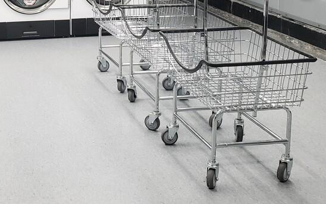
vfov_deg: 18.7
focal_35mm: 67
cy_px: -21
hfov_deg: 29.1
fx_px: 596
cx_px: 21
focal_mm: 4.3
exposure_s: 1/60
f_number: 2.4
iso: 250
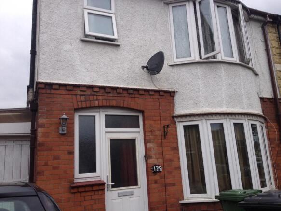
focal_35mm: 35
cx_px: 140
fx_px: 284
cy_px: 106
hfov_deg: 52.6
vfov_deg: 40.7
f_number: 2.4
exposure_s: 1/572
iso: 50
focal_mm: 4.28
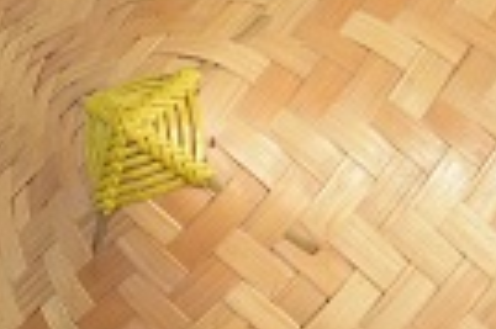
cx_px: -218
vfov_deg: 5.4
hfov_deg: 8.1
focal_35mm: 251
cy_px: 473
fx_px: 3450
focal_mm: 31
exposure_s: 1/40
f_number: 6.3
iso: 100
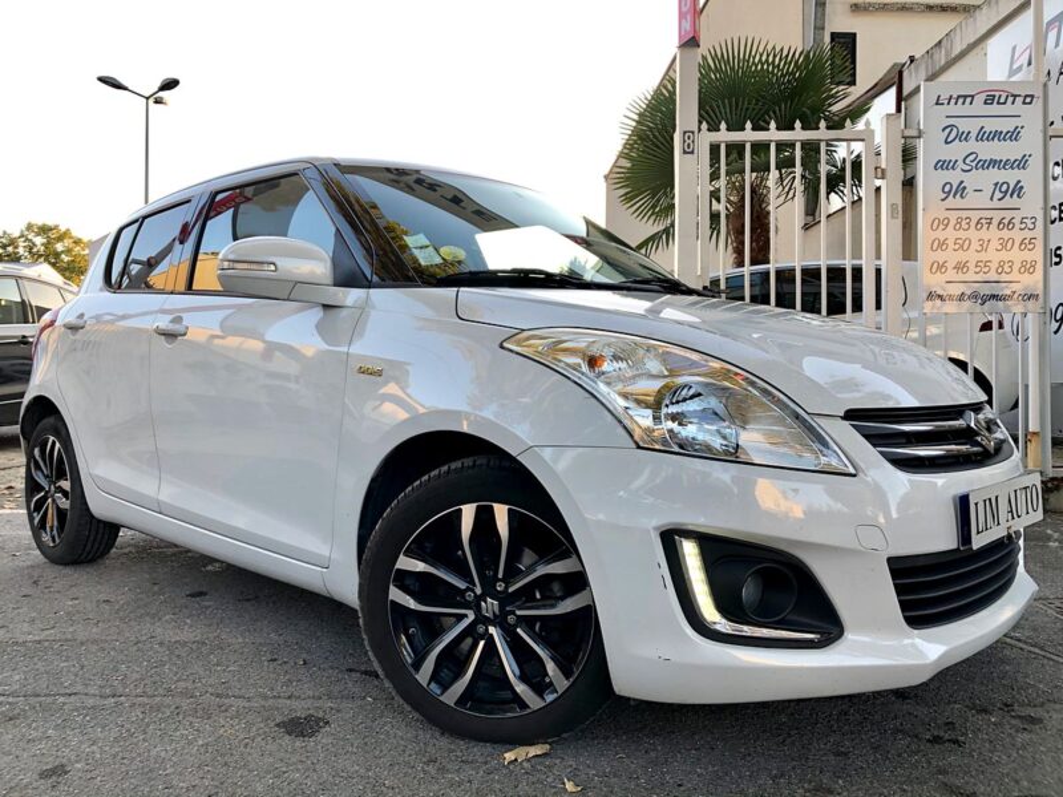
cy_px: 398
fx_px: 860
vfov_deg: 49.7
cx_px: 532
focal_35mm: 28
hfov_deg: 63.4
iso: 50
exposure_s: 1/120
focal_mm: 3.99
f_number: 1.8
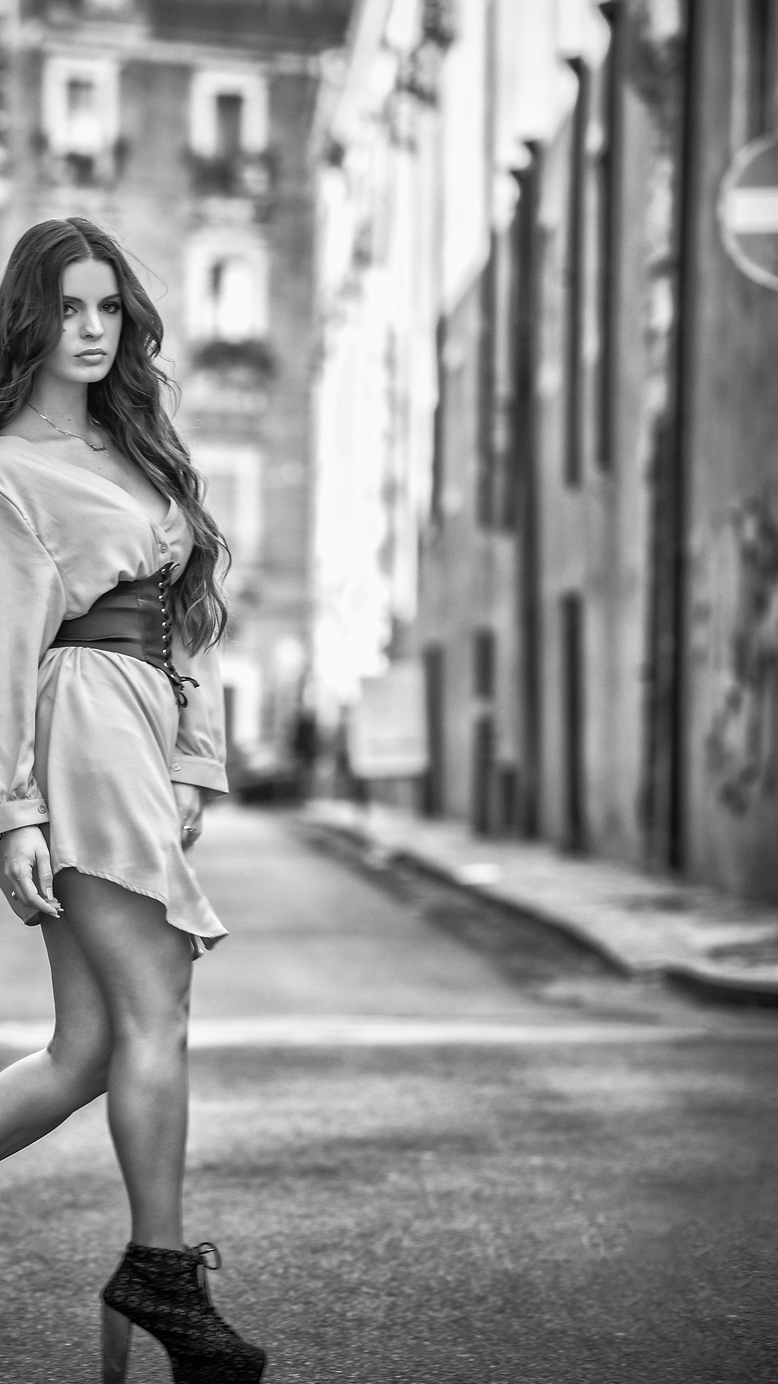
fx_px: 5467
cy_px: 628
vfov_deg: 14.4
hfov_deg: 8.1
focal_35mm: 149
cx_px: 242
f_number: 2.8
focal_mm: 110
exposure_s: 1/250
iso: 125
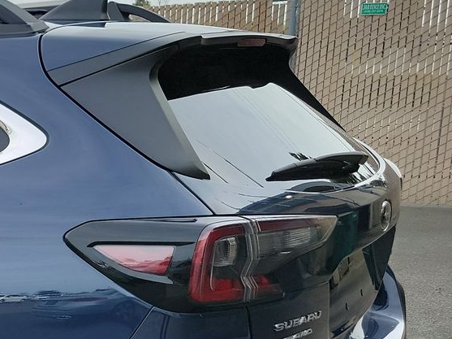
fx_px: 900
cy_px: 292
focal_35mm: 69
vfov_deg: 20.9
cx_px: -151
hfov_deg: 24.3
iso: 50
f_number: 1.8
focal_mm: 6.7
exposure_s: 1/414
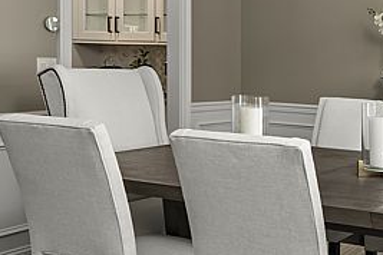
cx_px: 416
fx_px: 574
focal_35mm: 54
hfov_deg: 32.6
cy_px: 93
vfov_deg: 25.0
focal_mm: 16
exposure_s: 1/6
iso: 320
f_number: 10
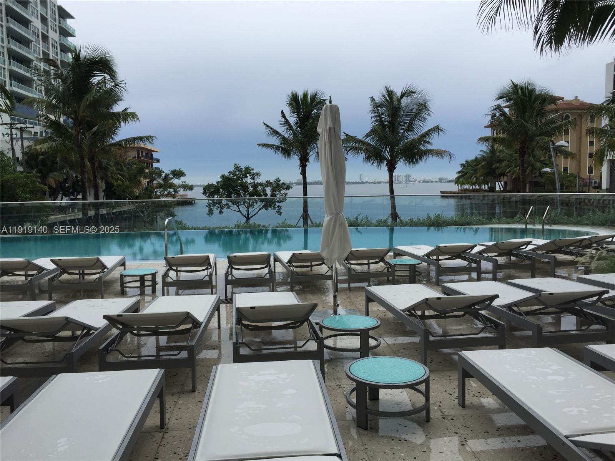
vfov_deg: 48.2
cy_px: 230
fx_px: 515
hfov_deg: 61.7
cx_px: 308
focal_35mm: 29
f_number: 2.2
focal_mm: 4.15
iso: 32
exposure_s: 1/2198
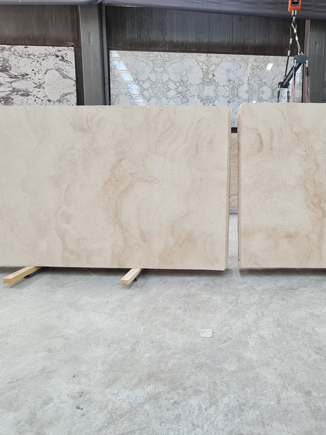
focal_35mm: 19
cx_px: 233
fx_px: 239
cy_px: 201
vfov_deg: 84.5
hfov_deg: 65.6
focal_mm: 2.2
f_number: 2.2
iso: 125
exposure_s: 1/50
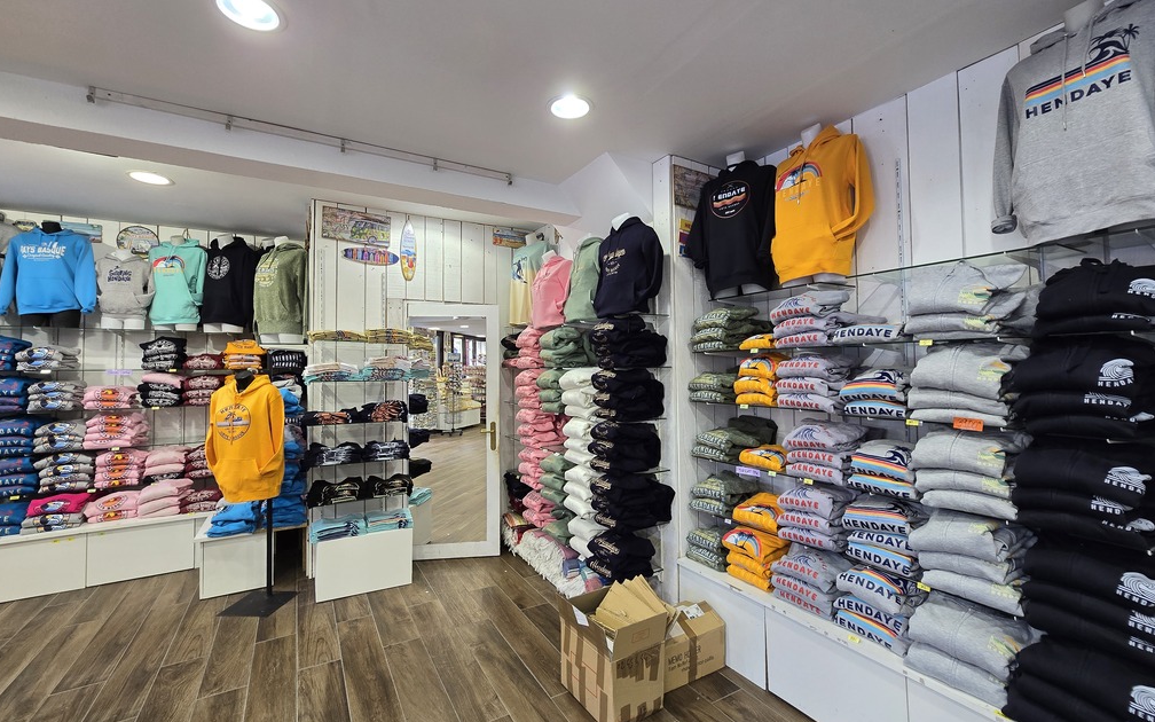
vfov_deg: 78.6
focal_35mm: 14
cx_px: 573
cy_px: 348
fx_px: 441
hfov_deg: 105.3
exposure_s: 1/50
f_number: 2.2
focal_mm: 2.2
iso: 100
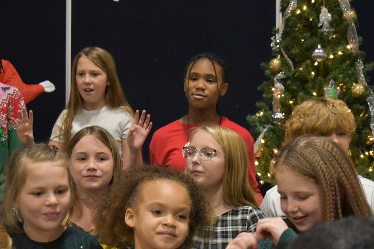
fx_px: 1045
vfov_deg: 13.6
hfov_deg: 20.3
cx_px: 178
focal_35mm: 101
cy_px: 131
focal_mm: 55
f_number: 5.6
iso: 7200
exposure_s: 1/125
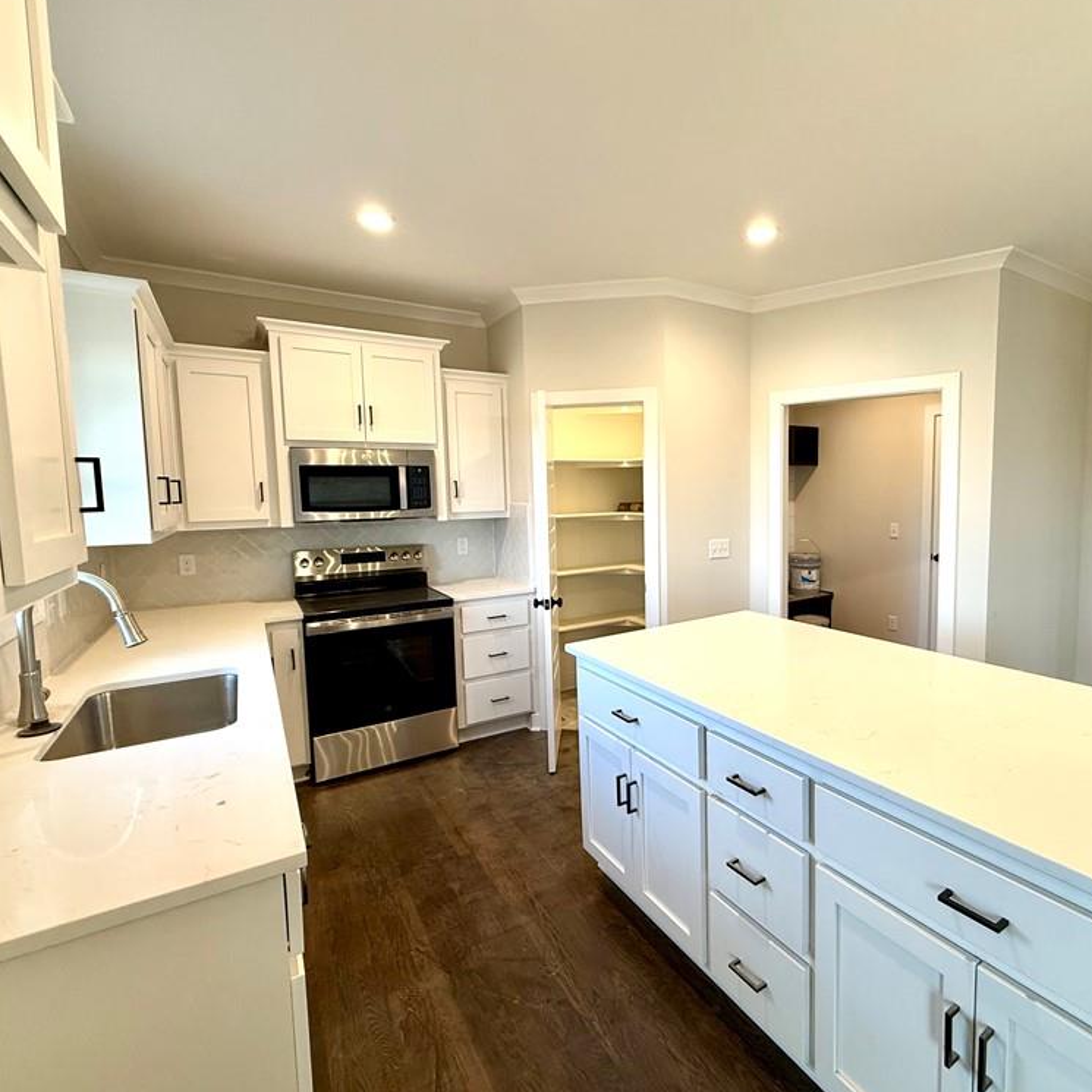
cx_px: 645
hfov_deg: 83.1
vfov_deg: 84.0
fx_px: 607
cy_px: 541
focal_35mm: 17
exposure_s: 1/120
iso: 200
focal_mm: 2.22
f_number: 2.2
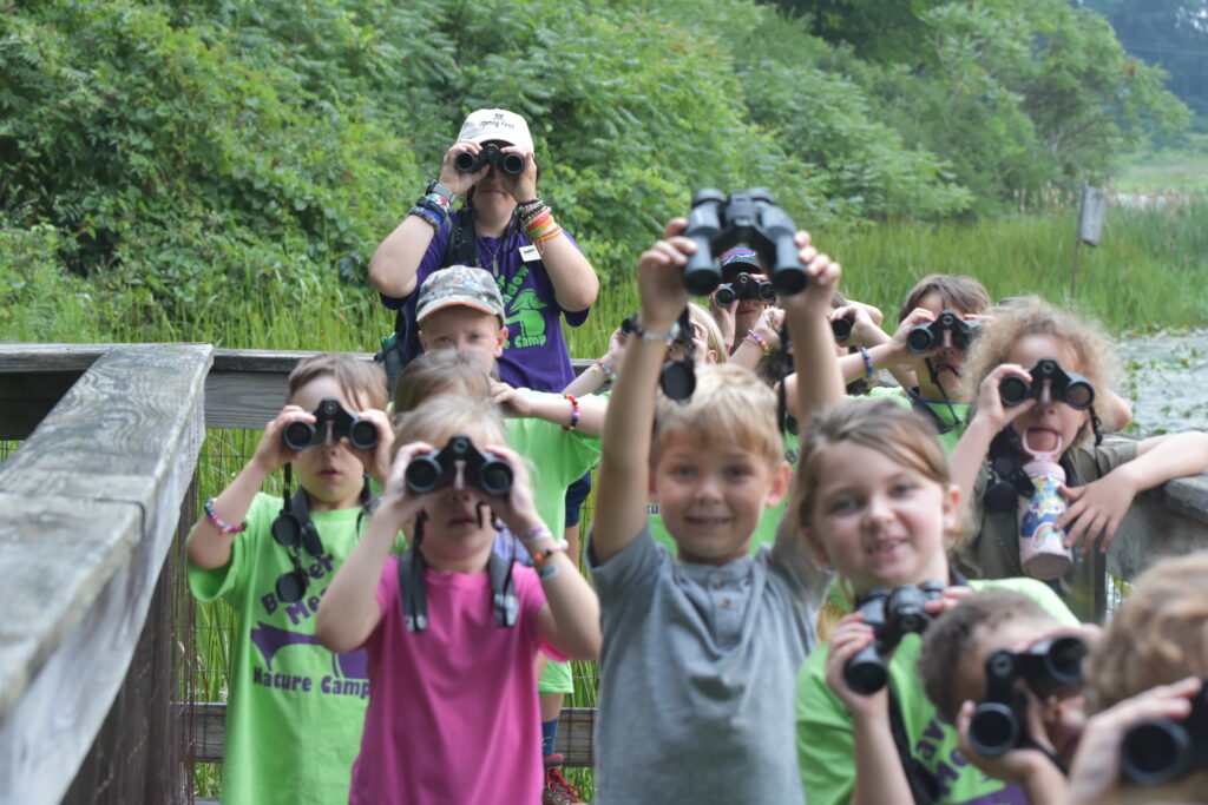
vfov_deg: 13.0
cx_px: 604
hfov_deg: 19.5
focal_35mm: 105
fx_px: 3524
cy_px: 402
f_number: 7.1
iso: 800
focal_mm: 70
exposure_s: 1/200
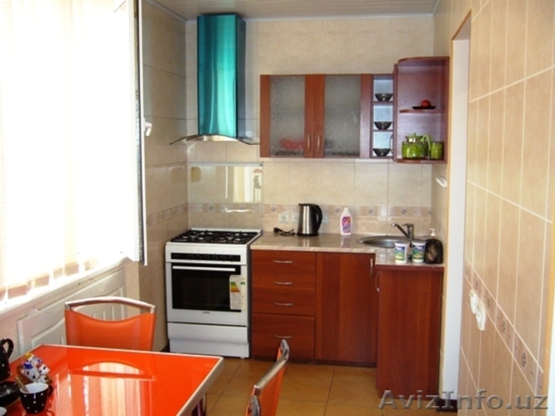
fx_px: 561
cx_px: 278
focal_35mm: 35
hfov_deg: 52.6
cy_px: 208
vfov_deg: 40.7
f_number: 2.8
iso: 160
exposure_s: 1/30
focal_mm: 5.8
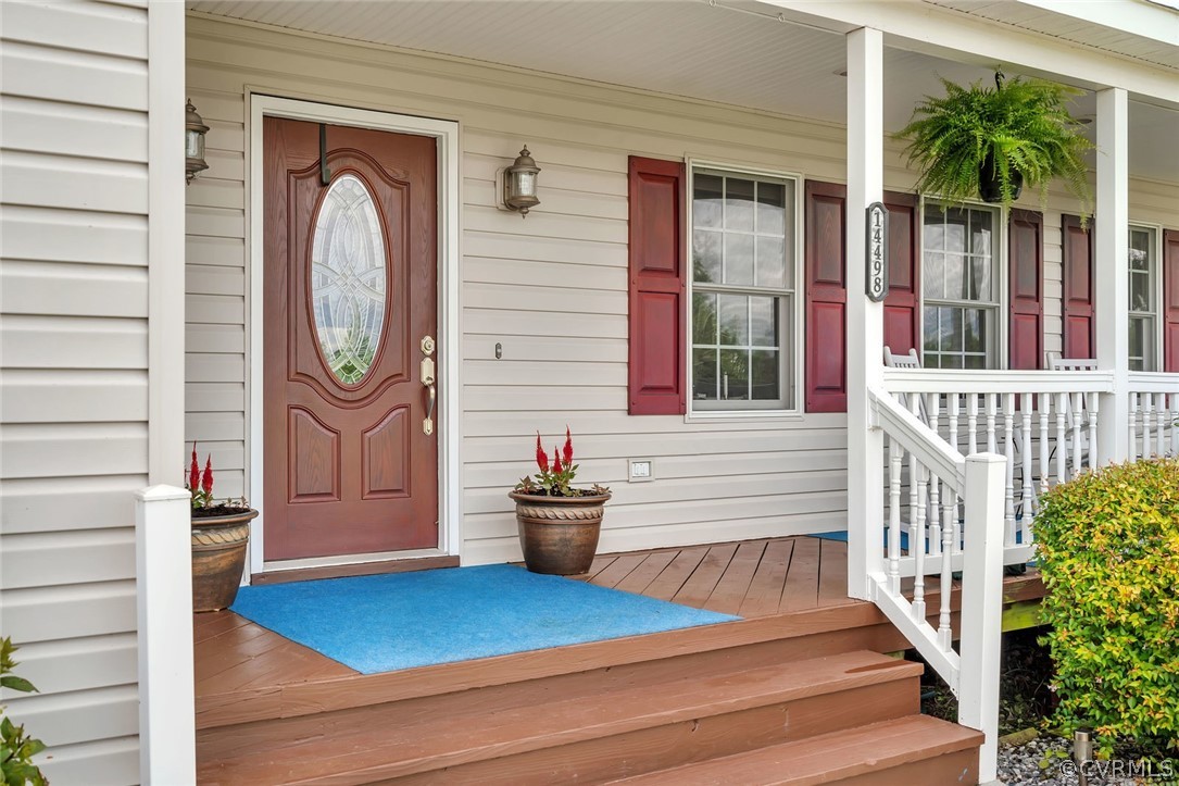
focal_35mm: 35
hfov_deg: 54.4
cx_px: 590
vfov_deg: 37.8
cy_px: 393
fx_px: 1146
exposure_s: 1/400
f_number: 8
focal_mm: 35
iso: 100
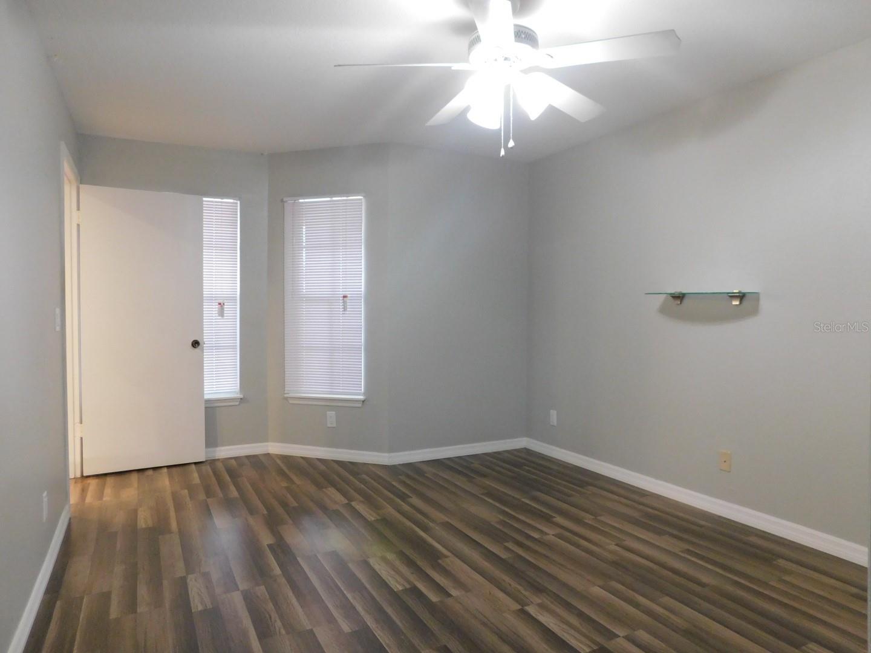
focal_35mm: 23
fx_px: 579
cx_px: 436
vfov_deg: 58.9
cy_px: 326
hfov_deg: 73.9
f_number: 3
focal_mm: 4
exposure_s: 1/25
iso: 400
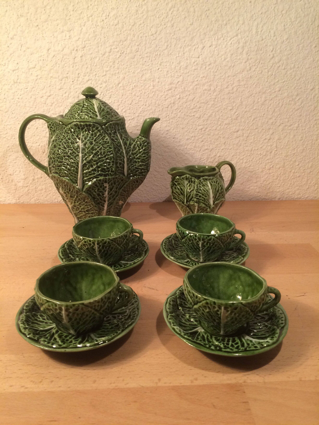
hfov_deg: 48.2
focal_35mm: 29
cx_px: 160
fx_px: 356
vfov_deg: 61.7
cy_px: 212
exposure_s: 1/33
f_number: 2.2
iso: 80
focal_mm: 4.15
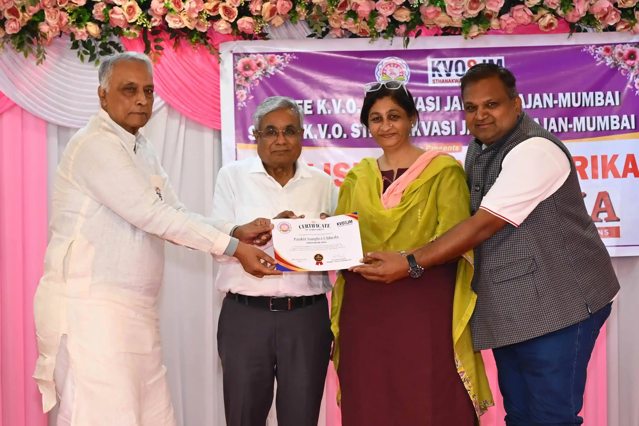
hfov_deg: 17.8
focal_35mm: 115
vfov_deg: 11.9
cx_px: 320
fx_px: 2041
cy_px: 213
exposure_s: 1/160
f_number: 5.6
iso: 2500
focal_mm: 77
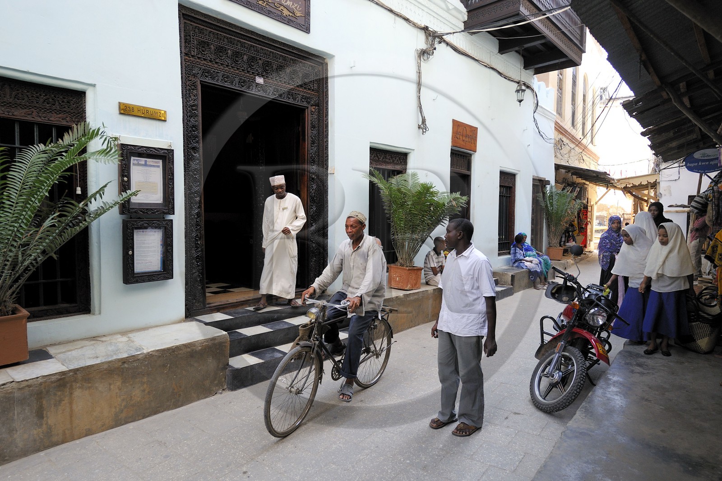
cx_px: 361
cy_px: 240
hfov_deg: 84.0
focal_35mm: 20
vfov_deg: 61.9
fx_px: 401
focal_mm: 20
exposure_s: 1/800
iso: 800
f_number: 4
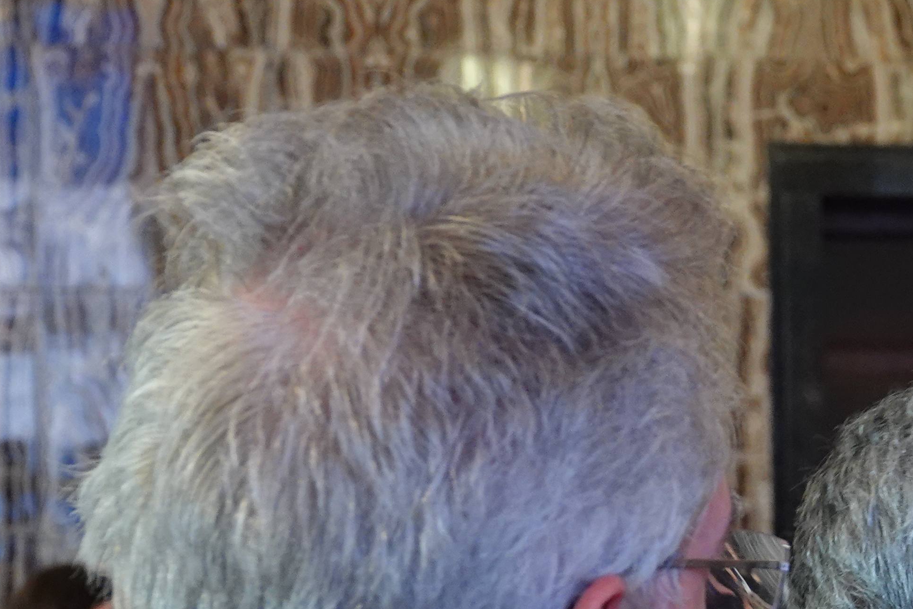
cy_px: 536
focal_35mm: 158
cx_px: 1010
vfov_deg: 8.7
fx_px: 4007
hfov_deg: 12.8
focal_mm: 20.49
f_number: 3.5
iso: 800
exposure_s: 1/40
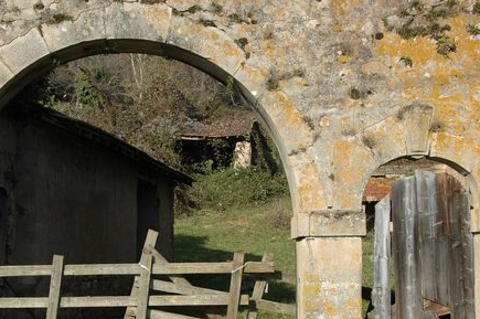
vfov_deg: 18.1
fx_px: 996
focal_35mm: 75
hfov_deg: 27.1
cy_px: 217
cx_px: 215
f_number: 9
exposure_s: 1/320
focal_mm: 31
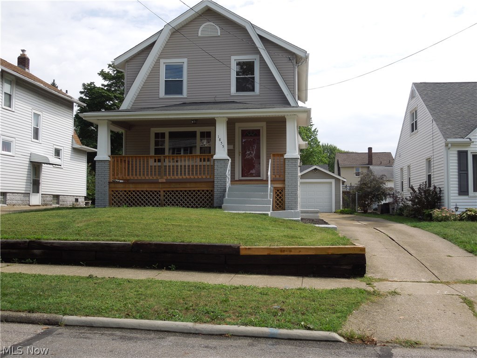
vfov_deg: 40.7
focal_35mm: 35
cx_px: 238
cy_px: 179
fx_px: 482
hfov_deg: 52.6
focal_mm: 6.3
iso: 100
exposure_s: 1/800
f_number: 3.7
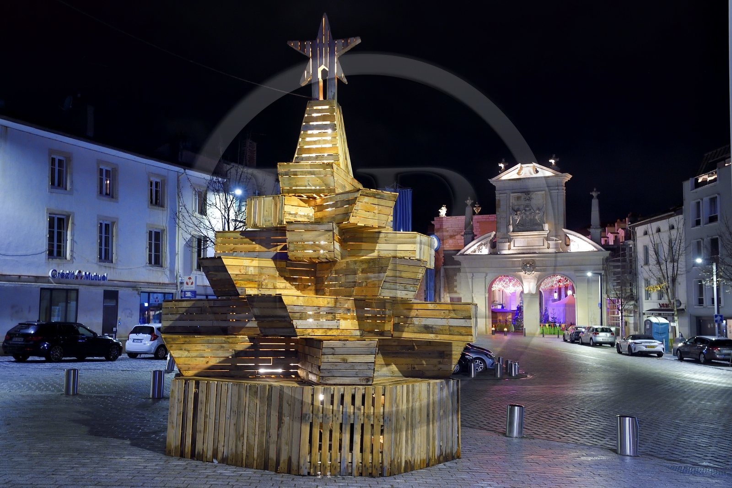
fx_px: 732
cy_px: 244
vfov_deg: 36.9
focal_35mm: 36
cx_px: 366
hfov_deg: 53.1
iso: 1600
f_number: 5
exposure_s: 1/10
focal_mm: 36
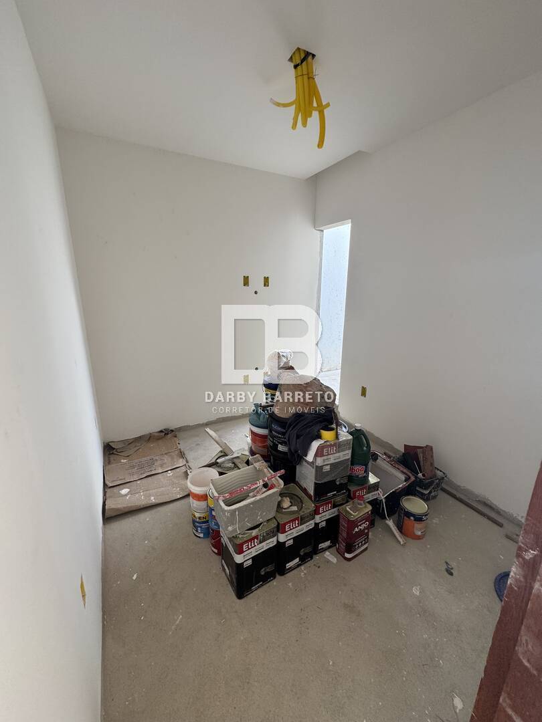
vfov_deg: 102.1
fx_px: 292
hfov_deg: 85.7
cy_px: 361
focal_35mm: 14
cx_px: 271
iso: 160
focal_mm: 2.22
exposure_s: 1/99
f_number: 2.2
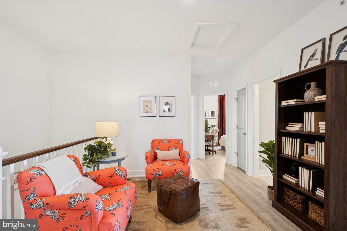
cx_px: 174
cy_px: 116
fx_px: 145
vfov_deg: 77.3
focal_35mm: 15
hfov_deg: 100.4
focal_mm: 10
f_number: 8
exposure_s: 1/15
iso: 400
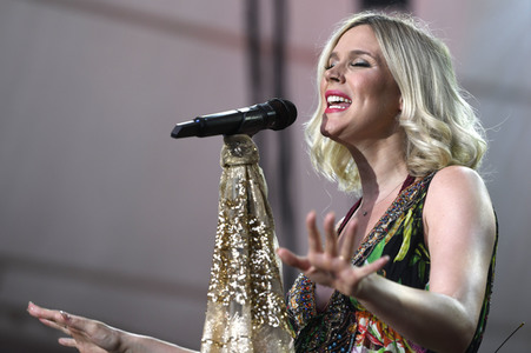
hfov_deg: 12.5
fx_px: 2432
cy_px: 176
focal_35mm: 165
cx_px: 266
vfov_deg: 8.3
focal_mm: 165
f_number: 3.5
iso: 640
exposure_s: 1/320
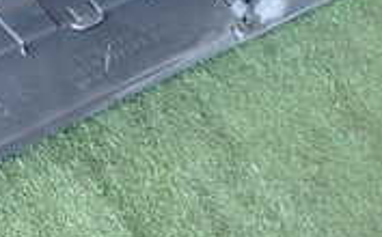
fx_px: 1123
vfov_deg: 12.0
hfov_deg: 18.9
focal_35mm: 108
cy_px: 9
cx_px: 13
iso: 200
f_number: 2.3
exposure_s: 1/50
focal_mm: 5.4
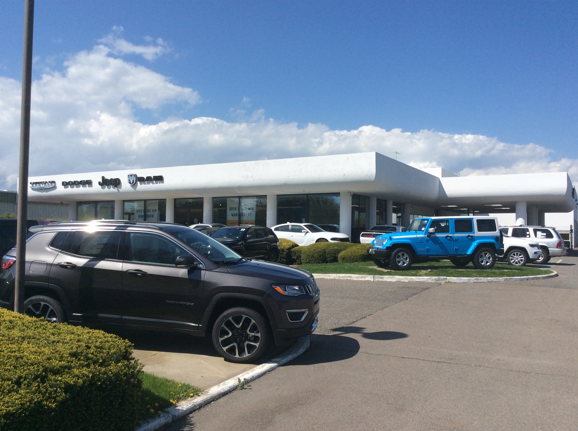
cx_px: 289
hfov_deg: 56.9
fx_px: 534
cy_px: 216
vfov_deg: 44.1
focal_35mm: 32
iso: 32
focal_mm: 3.3
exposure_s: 1/2387
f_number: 2.4
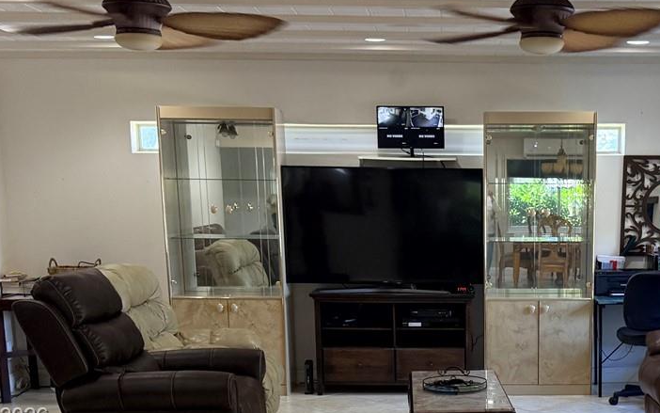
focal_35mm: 58
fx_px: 1043
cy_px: 418
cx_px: 508
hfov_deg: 34.3
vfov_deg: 21.5
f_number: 1.78
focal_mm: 6.76
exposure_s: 1/60
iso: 200
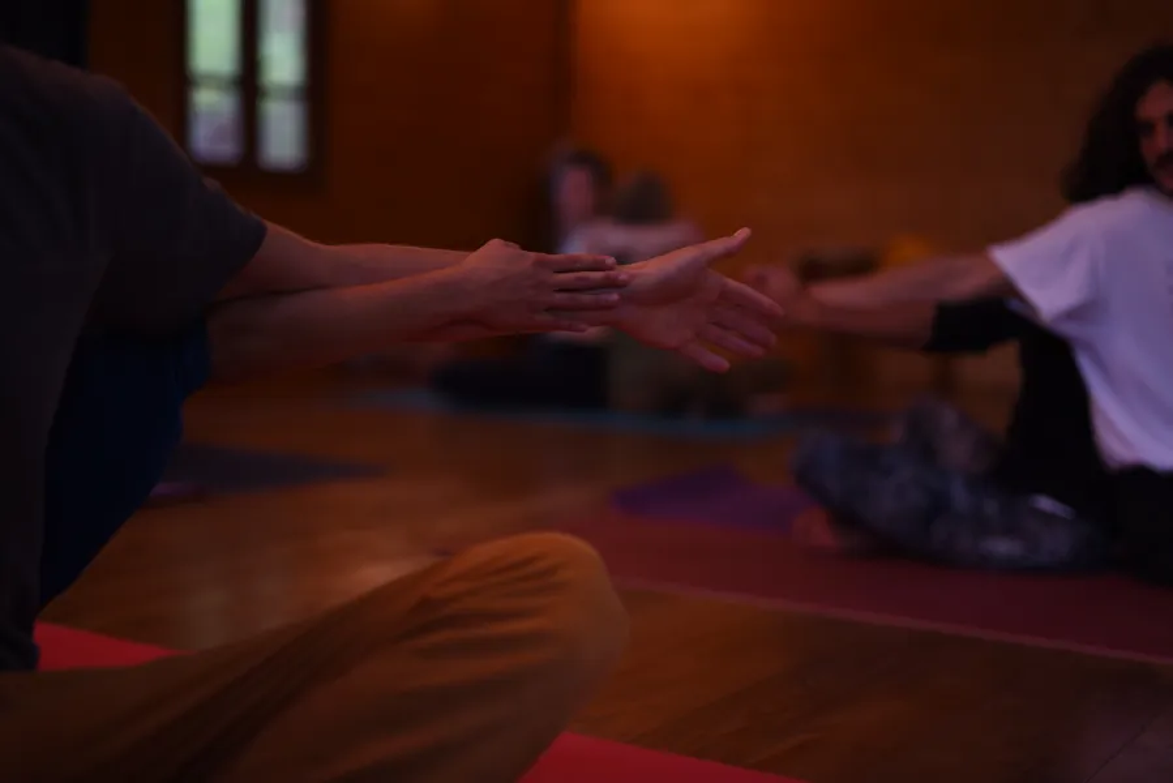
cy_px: 392
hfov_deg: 39.6
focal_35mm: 50
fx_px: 1630
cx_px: 586
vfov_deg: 27.0
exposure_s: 1/100
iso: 640
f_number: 1.4
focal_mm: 50
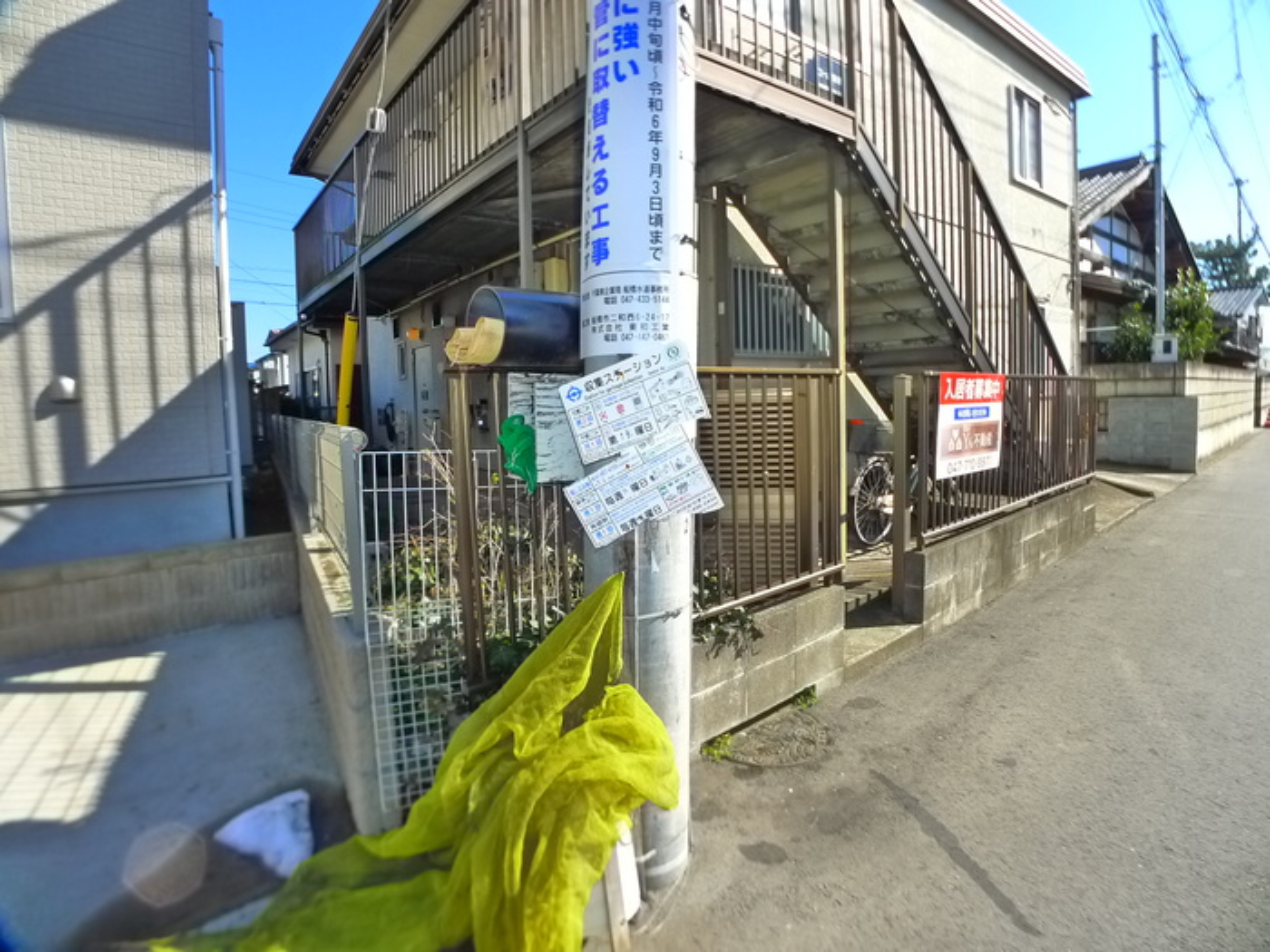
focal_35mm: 24
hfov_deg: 71.6
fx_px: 881
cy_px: 476
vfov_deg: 56.8
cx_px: 635
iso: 400
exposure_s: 1/400
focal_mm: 5.1
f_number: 4
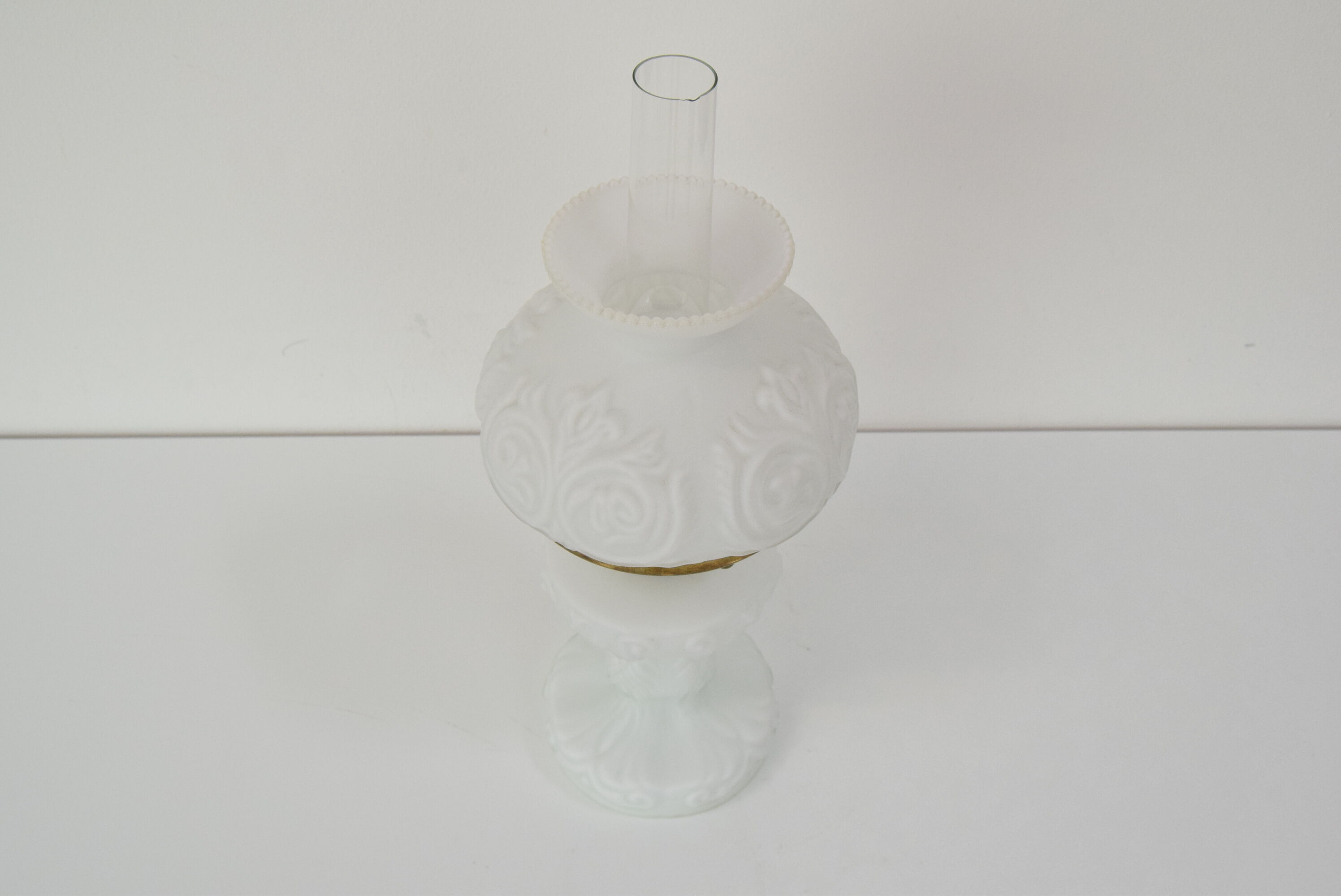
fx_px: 1342
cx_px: 670
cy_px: 448
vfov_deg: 36.9
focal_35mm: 36
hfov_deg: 53.1
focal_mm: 24
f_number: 9
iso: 1600
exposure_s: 1/320
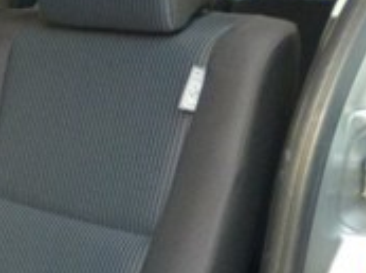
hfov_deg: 19.2
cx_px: -190
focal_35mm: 89
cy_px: 343
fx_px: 939
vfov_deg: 15.8
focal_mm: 4.3
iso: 400
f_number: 2.8
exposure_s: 1/25
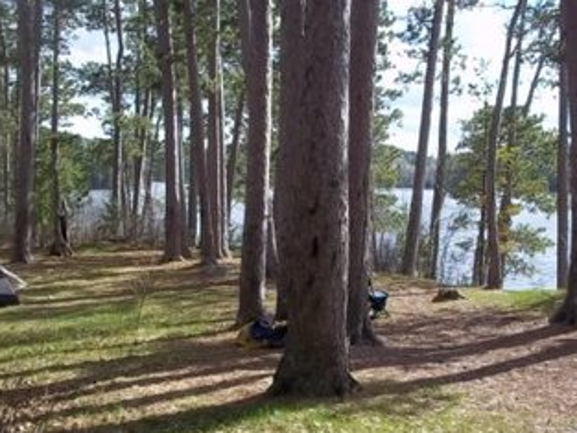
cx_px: 315
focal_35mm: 46
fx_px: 767
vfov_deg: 31.5
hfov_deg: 41.2
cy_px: 216
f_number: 8
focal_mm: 6.5
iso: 80
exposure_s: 1/100
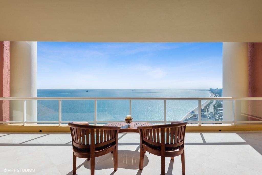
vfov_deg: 67.4
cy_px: 88
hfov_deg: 90.0
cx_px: 131
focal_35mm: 18
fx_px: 131
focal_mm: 18
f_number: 8
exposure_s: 1/1000
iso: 250
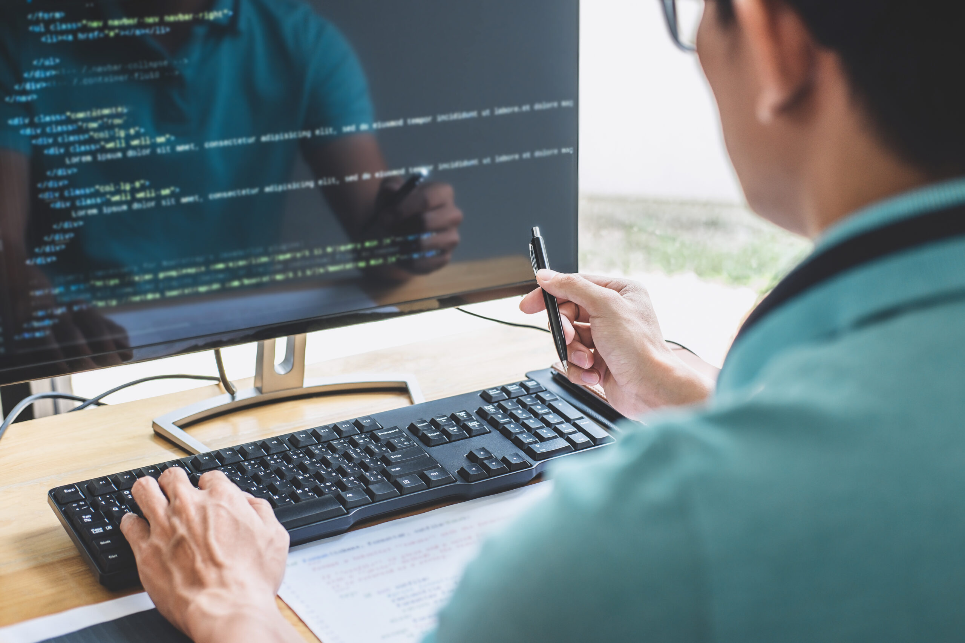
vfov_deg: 25.5
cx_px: 482
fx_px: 1421
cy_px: 322
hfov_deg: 37.5
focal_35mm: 53
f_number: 2.8
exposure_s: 1/100
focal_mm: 35
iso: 320
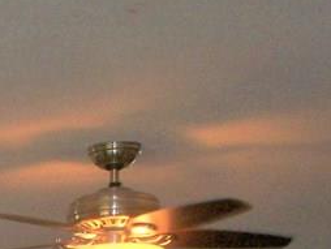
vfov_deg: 9.6
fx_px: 1388
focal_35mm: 145
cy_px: 485
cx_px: -210
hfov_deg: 12.7
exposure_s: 1/60
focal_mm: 6
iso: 140
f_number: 4.5
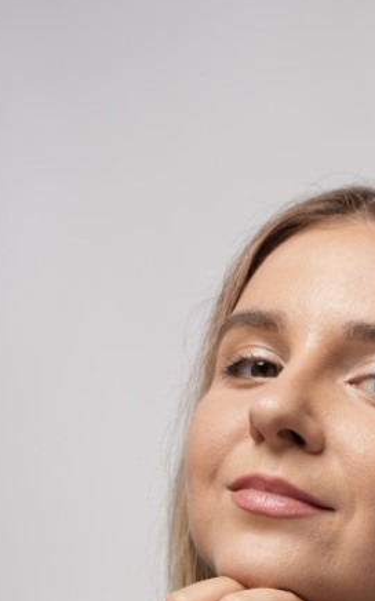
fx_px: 2117
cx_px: 454
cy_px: 773
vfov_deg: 15.4
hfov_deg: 10.0
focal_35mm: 129
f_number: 4
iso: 100
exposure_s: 1/250
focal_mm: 46.1
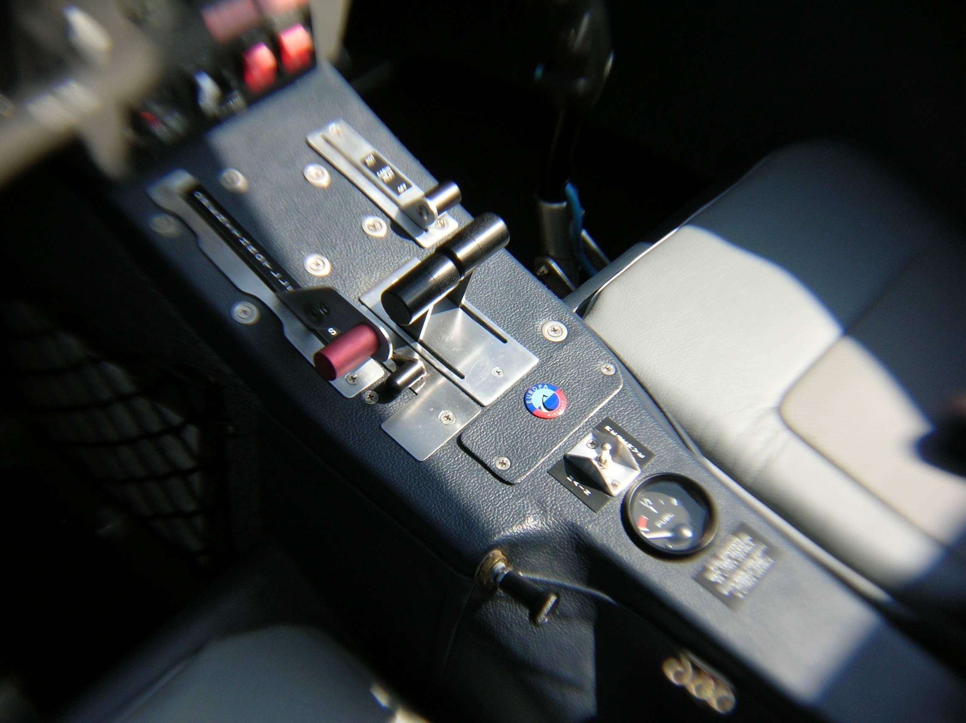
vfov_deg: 18.9
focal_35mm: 78
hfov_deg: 25.0
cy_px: 362
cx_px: 483
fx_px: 2175
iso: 50
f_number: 4.7
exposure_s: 1/192
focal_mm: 12.8
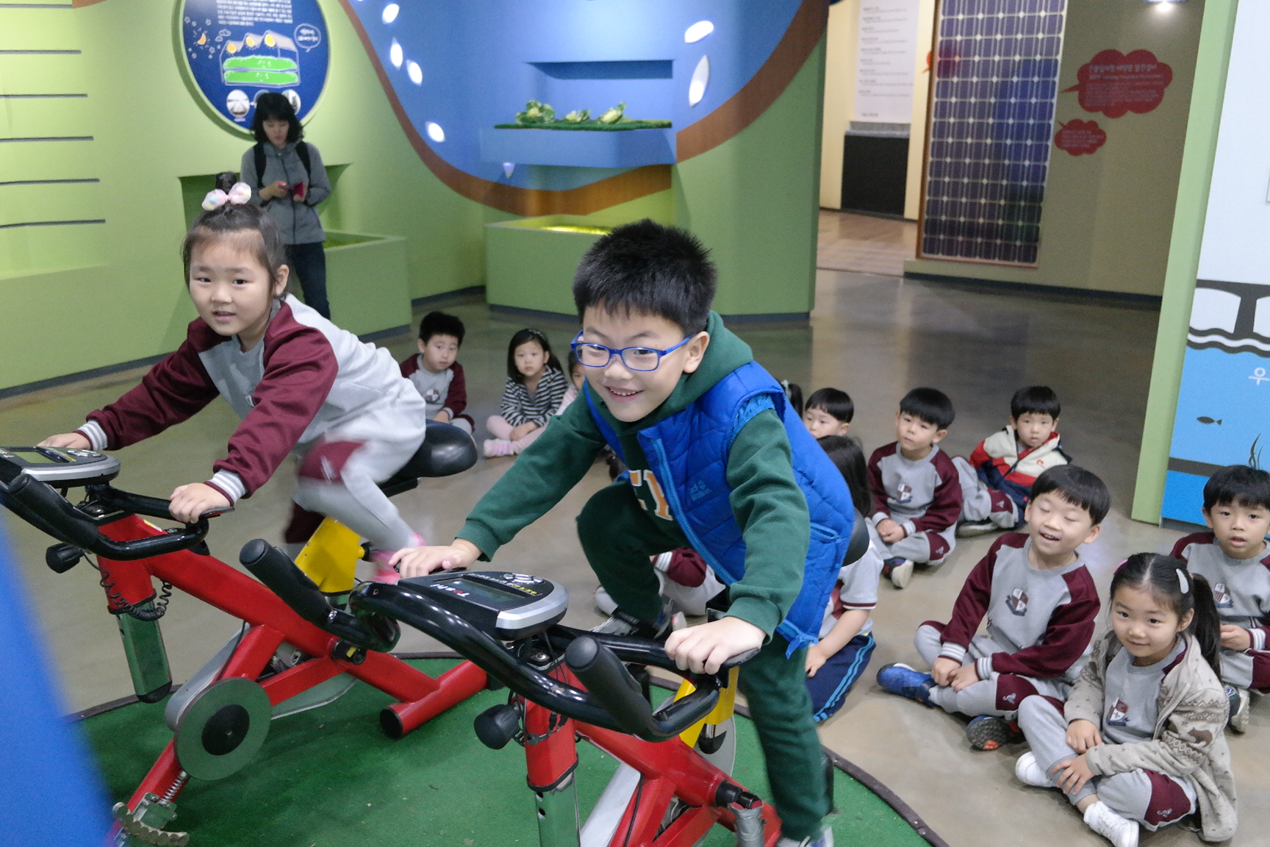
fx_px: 1058
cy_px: 424
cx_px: 635
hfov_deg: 61.9
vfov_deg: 43.6
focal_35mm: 30
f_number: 3.5
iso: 1600
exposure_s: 1/40
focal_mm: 20
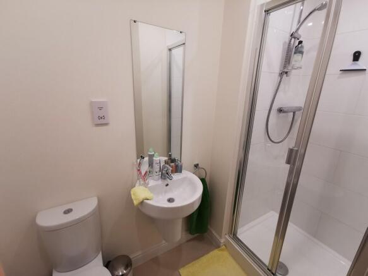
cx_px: 184
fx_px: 170
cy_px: 138
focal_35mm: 16
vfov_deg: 78.1
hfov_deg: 94.5
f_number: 2.2
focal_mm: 2.35
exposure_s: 1/33.3
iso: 250
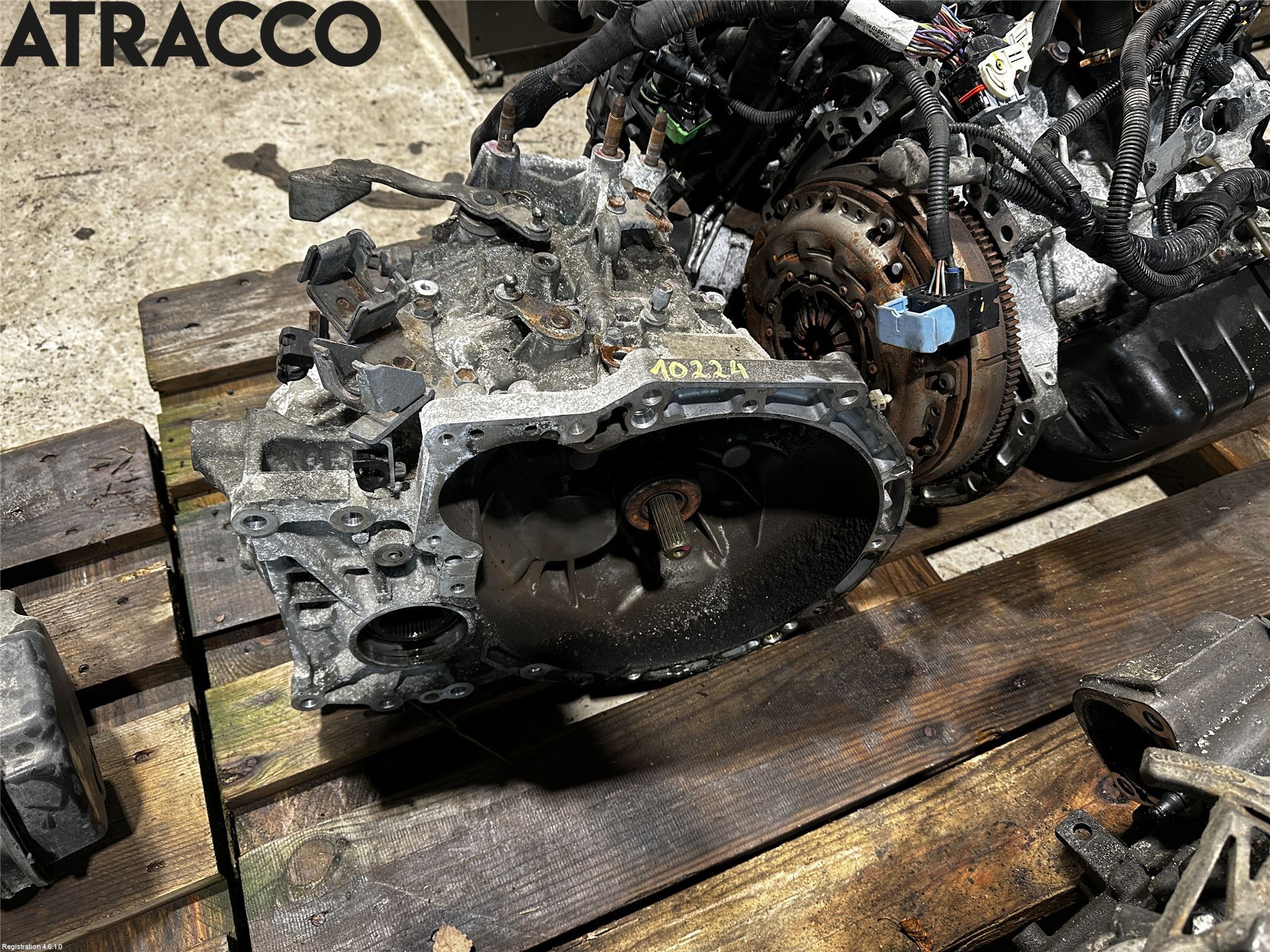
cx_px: 635
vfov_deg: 56.8
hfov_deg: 71.6
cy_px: 476
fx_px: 881
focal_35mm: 24
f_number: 1.78
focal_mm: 6.86
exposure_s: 1/50
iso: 160
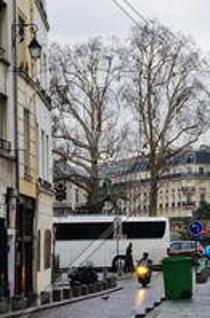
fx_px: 1082
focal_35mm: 123
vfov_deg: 16.7
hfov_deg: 10.9
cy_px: 111
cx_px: 228
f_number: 3.5
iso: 250
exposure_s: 1/500
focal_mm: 28
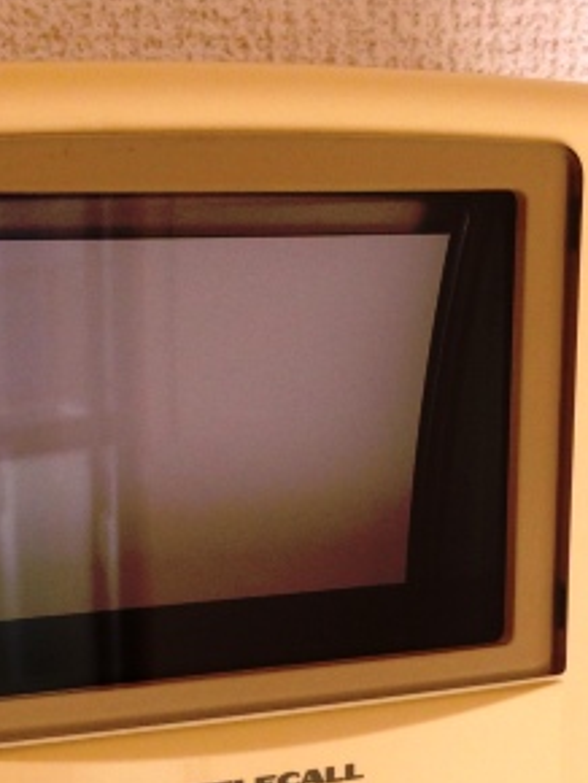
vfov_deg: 21.0
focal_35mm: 91
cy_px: 726
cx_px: 237
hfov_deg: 16.2
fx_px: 2058
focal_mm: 4.12
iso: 50
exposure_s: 1/294
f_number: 2.4
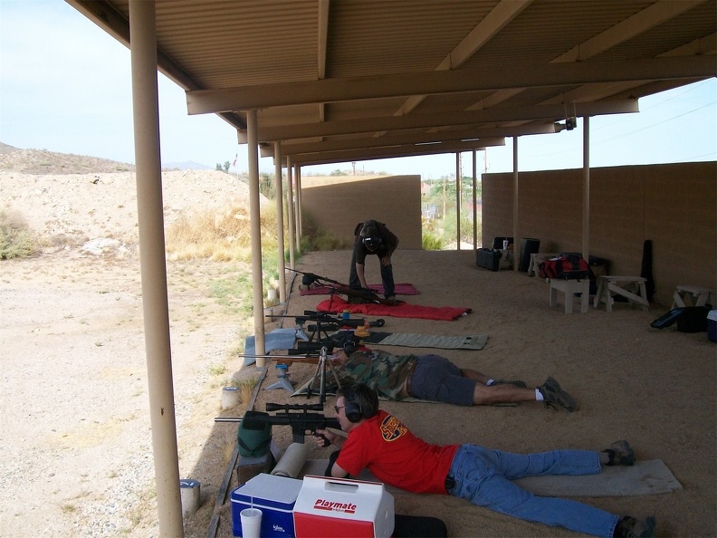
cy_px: 269
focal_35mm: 36
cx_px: 358
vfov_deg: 39.7
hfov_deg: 51.4
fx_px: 746
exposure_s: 1/320
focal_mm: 6
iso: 80
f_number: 4.8
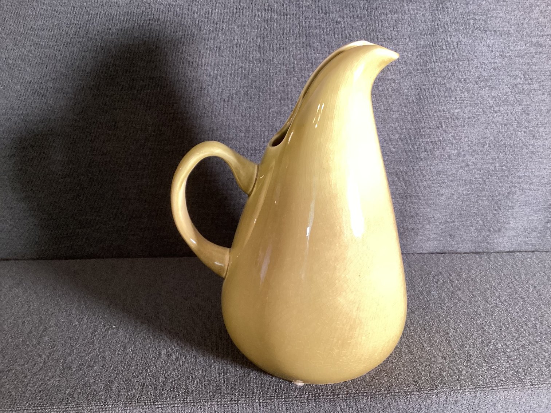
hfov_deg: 58.3
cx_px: 276
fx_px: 493
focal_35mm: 31
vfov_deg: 45.4
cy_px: 206
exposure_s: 1/60
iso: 160
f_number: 2.4
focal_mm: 3.3
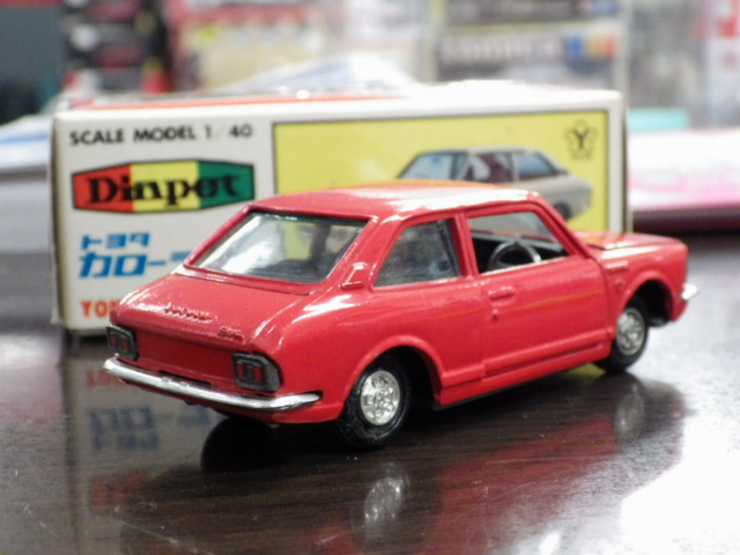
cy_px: 278
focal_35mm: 71
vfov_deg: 20.7
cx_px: 370
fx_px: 1518
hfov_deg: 27.4
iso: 800
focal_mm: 12.8
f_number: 4.2
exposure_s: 1/25
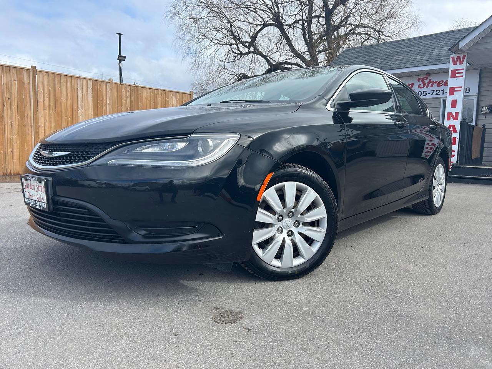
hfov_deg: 67.3
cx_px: 246
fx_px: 370
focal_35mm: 26
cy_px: 184
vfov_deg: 53.1
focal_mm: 5.7
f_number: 1.5
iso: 50
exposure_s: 1/2353
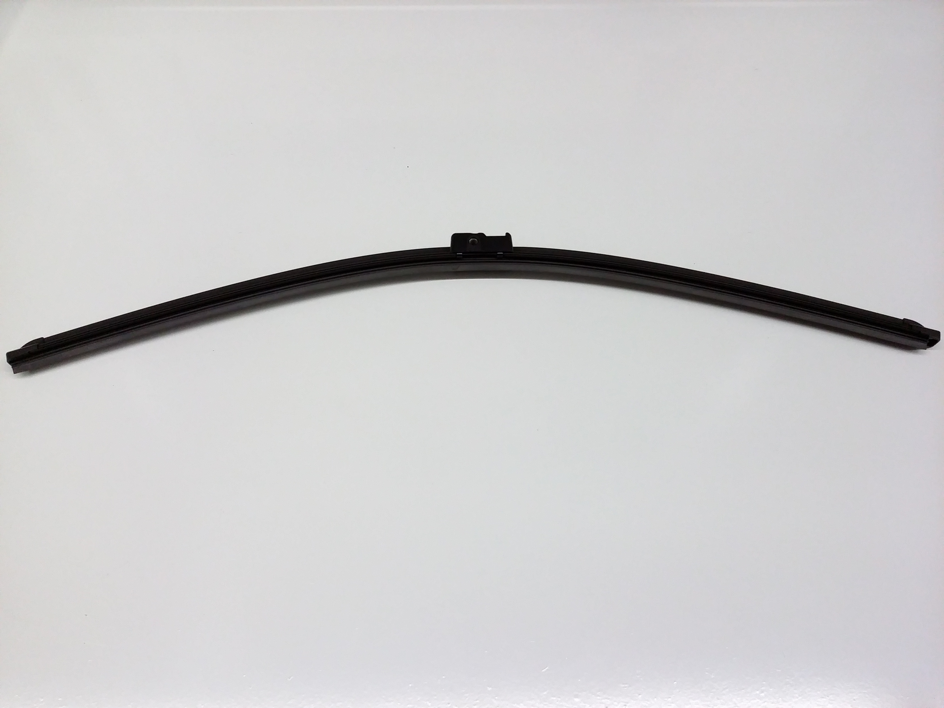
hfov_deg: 56.8
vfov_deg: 44.2
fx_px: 873
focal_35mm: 32
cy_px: 354
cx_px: 472
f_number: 2.4
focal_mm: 3.4
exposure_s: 1/30
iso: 160
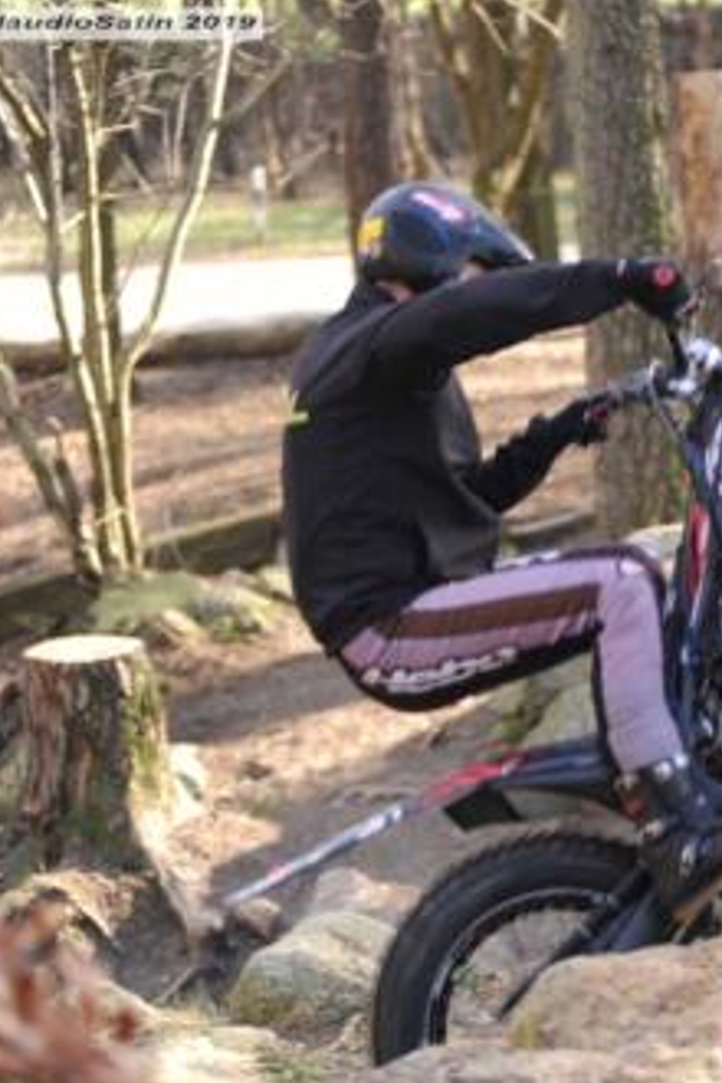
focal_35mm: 121
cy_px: 543
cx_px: 745
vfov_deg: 16.9
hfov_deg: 11.2
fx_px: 3640
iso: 250
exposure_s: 1/250
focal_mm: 80
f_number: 2.8
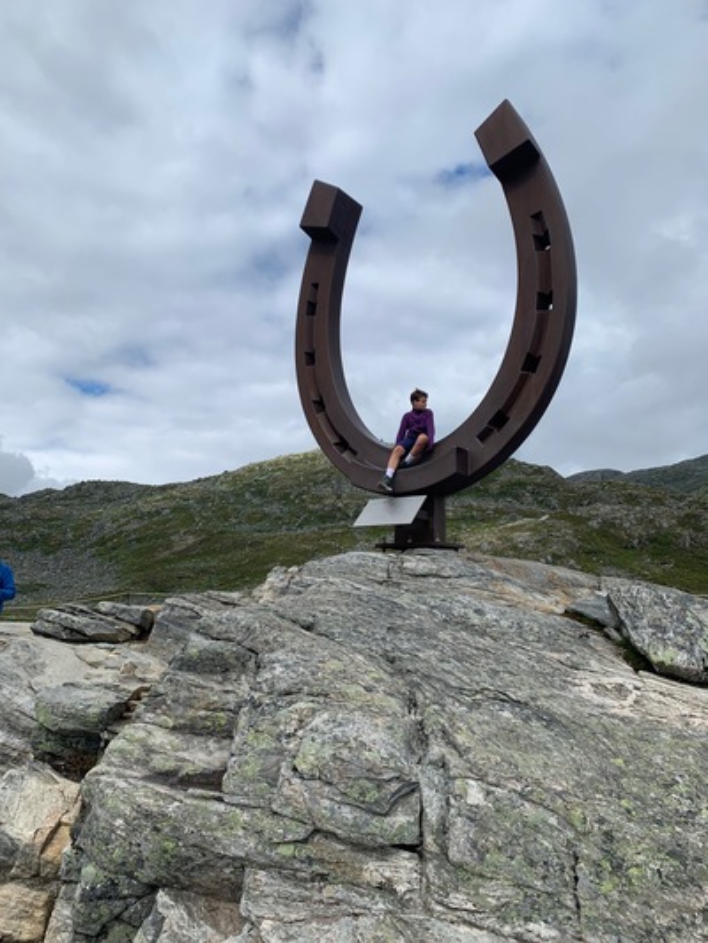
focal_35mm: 26
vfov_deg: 67.3
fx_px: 709
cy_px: 472
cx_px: 354
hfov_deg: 53.1
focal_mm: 4.25
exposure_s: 1/3185
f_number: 1.8
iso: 25
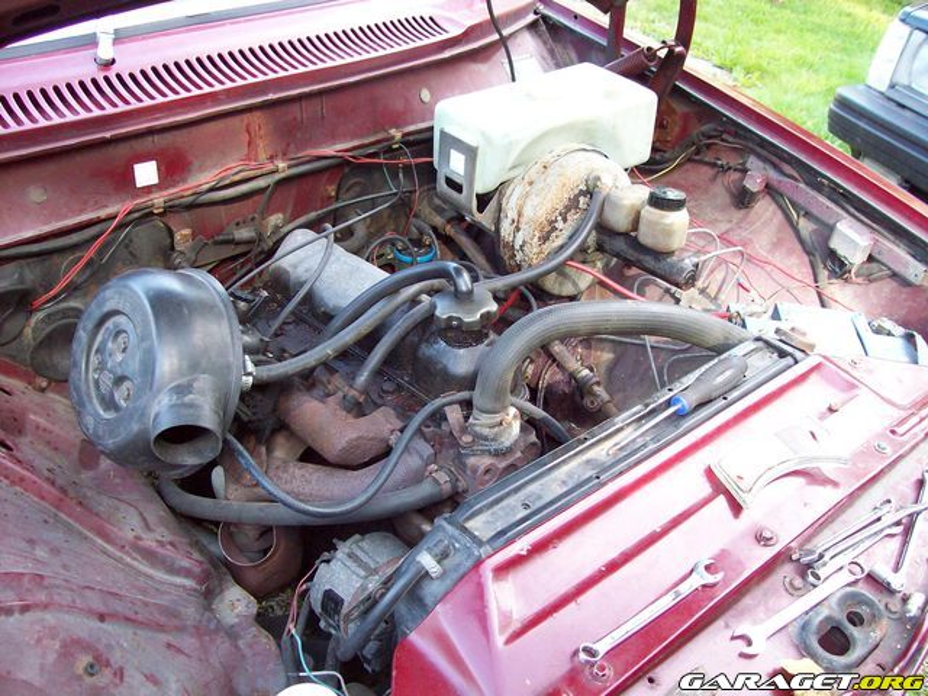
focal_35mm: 36
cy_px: 348
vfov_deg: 39.7
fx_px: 965
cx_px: 464
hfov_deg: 51.4
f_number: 2.7
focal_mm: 6
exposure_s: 1/83.9
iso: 200
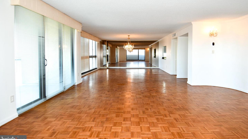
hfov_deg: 89.6
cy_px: 61
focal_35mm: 19
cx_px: 124
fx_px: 125
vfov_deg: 58.2
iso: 250
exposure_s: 1/60
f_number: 4
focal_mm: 12
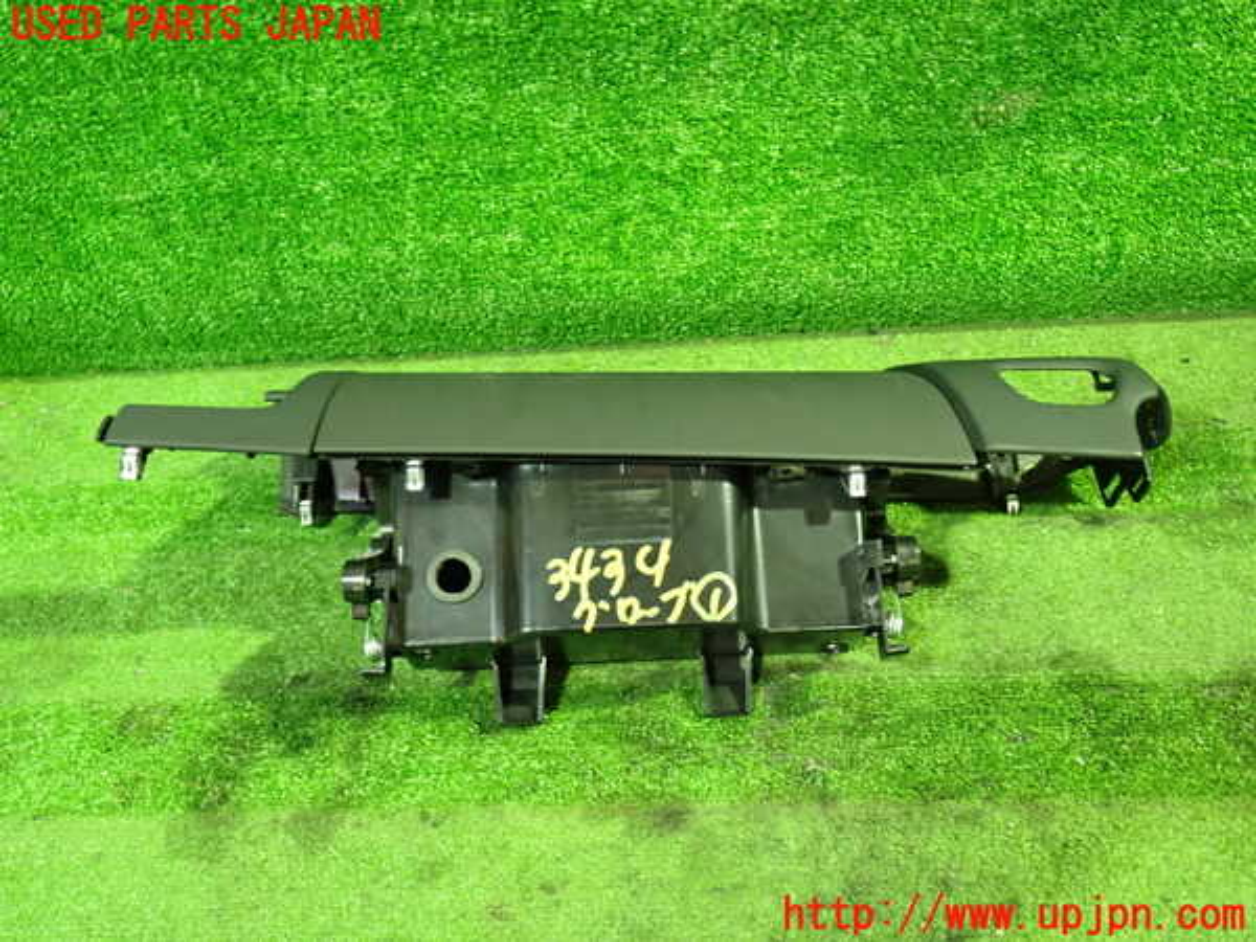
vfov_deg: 46.8
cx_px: 628
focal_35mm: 30
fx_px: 1089
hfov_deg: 60.0
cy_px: 471
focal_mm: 5.4
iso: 800
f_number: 2.3
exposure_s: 1/15
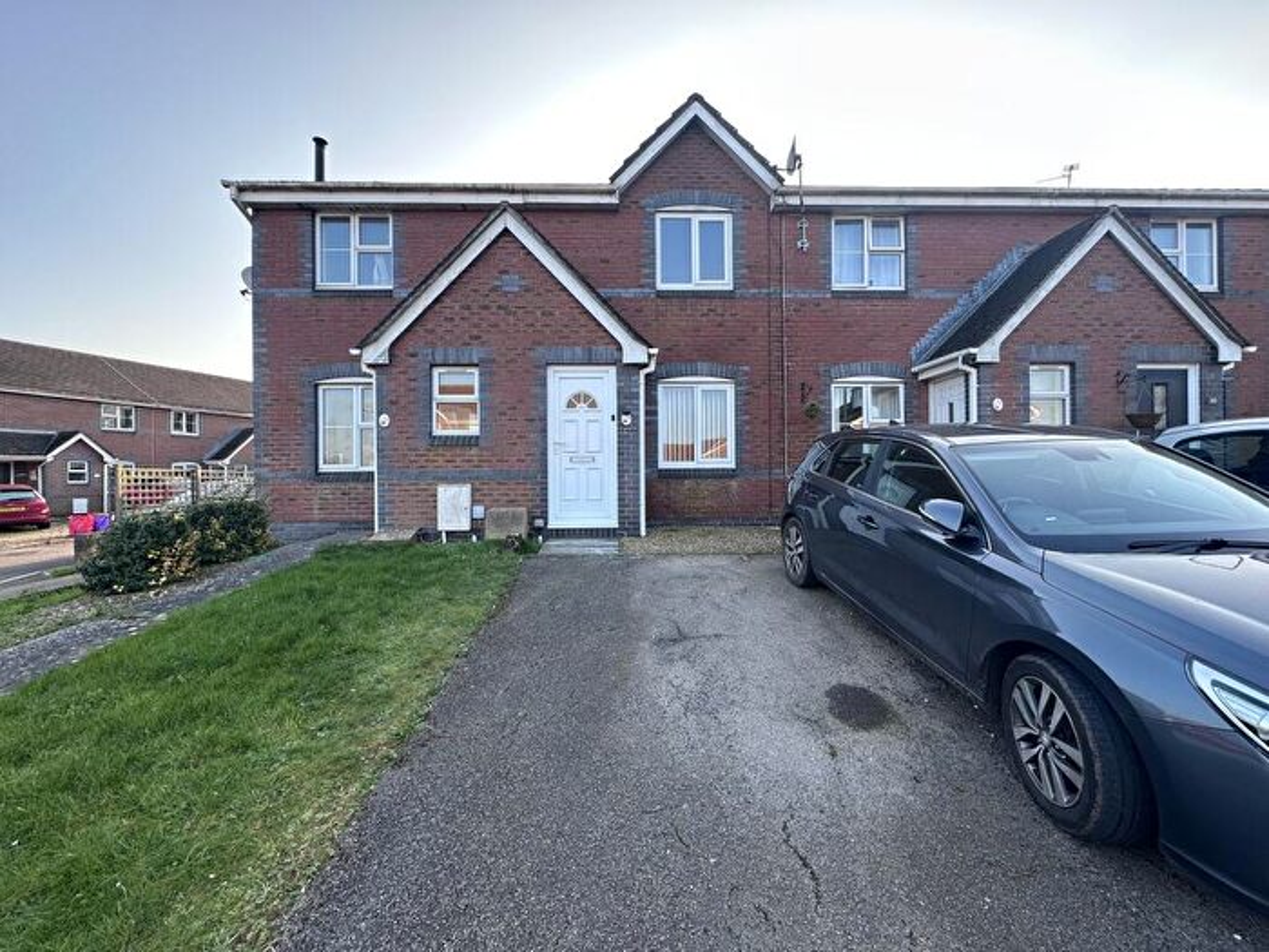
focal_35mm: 14
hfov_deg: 102.1
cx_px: 634
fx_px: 513
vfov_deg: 85.7
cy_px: 476
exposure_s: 1/166
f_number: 2.2
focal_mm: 2.22
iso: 40
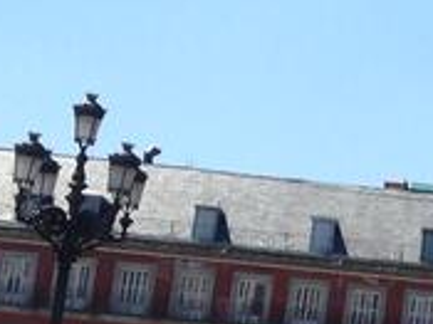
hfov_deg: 9.0
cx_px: 913
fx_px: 2563
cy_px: 153
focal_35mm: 205
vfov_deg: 7.2
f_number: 2.4
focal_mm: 4.28
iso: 50
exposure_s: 1/1783
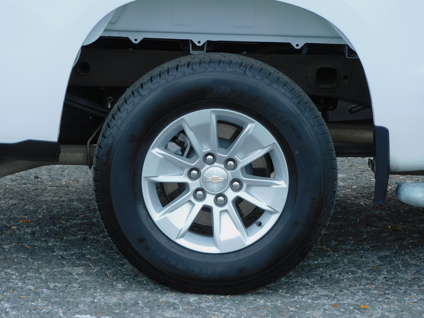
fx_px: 1837
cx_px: 212
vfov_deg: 9.9
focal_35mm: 150
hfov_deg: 13.2
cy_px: 159
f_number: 5.2
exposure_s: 1/125
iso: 125
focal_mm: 26.9
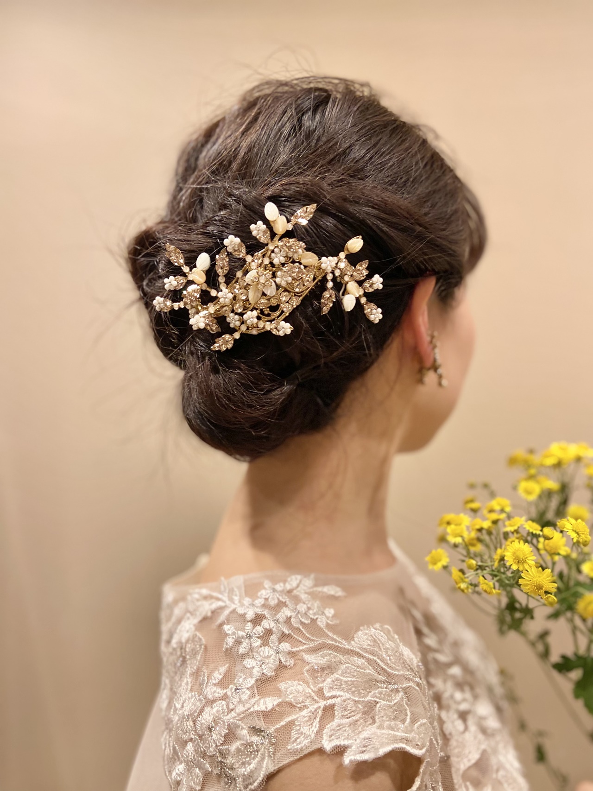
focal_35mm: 26
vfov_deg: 67.3
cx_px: 296
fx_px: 594
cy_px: 396
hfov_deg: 53.1
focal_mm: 4.25
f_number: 1.8
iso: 250
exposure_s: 1/60
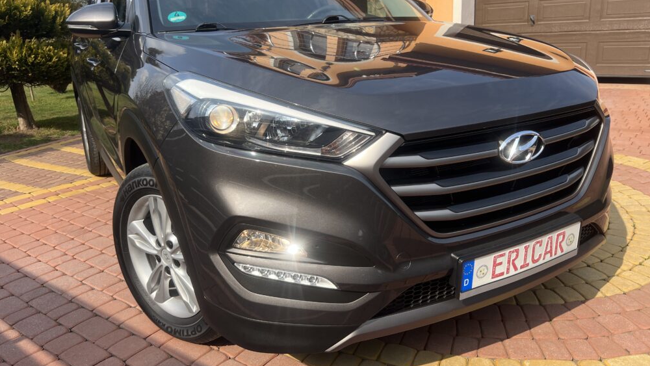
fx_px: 500
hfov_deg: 66.0
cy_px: 161
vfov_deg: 40.1
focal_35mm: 29
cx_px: 332
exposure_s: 1/1724
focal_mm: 5.7
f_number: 1.5
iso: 50
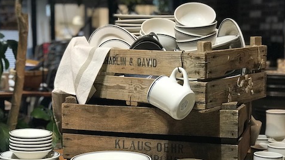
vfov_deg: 15.2
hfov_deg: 26.9
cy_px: 133
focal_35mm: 79
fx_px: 597
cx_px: 141
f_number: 2.8
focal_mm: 6.6
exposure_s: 1/100
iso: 200
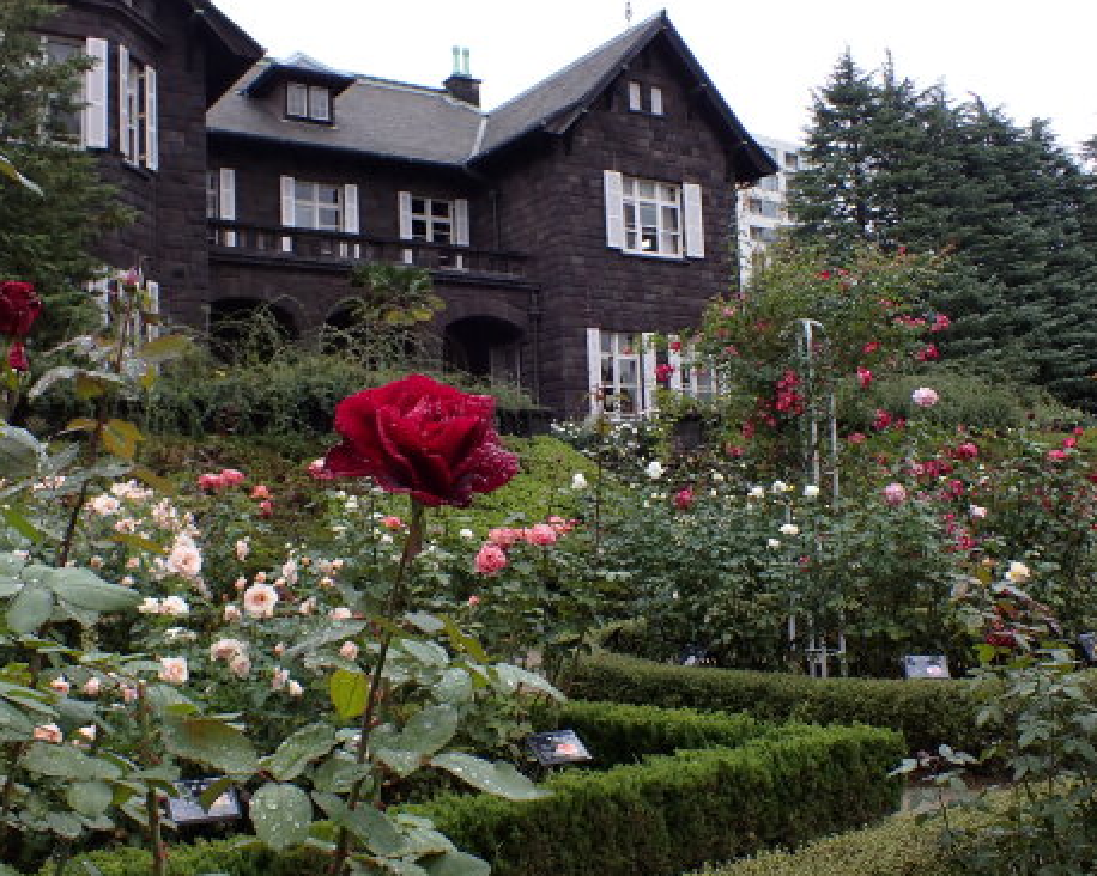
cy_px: 446
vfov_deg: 45.8
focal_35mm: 32
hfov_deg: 55.6
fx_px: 1039
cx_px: 513
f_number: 3.2
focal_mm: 5.4
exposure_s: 1/250
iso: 100
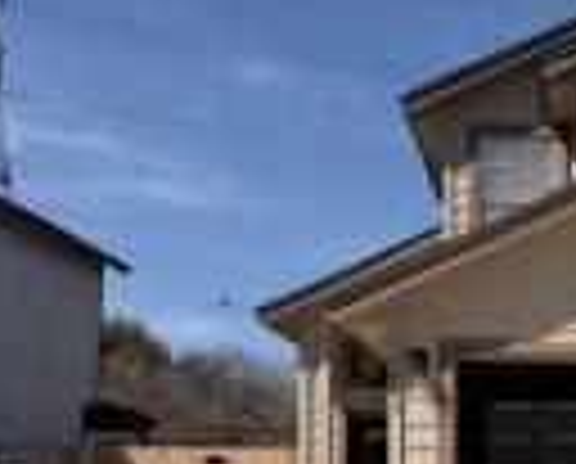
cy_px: 405
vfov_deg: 20.7
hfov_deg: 23.5
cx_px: 711
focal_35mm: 73
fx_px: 1247
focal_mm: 6.76
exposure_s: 1/10309
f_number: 1.78
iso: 80
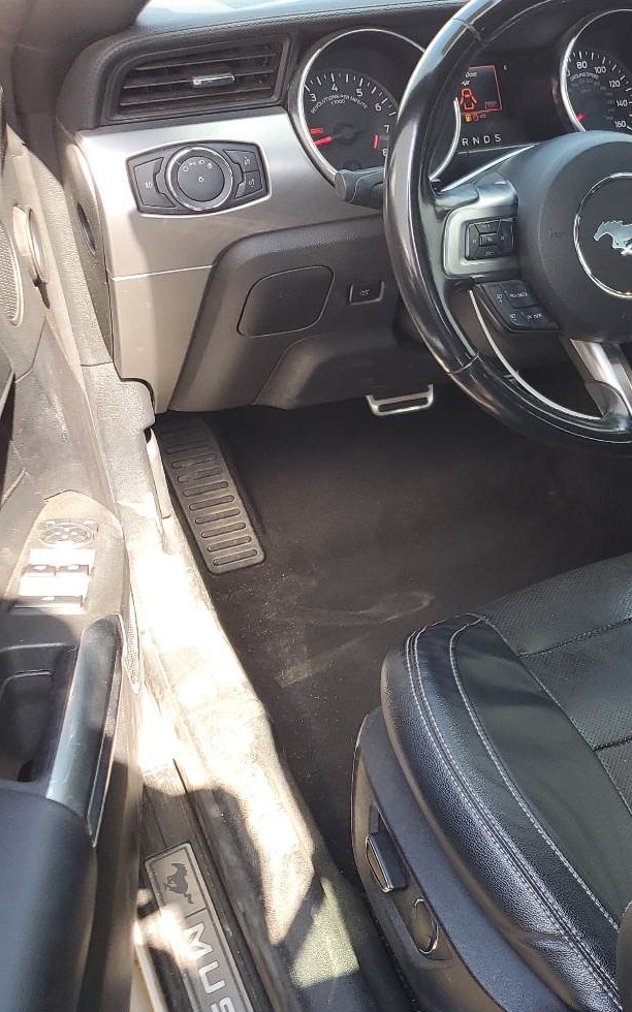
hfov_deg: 25.9
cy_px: 529
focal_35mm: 45
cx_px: 733
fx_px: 1241
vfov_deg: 44.4
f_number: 1.5
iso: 50
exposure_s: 1/123
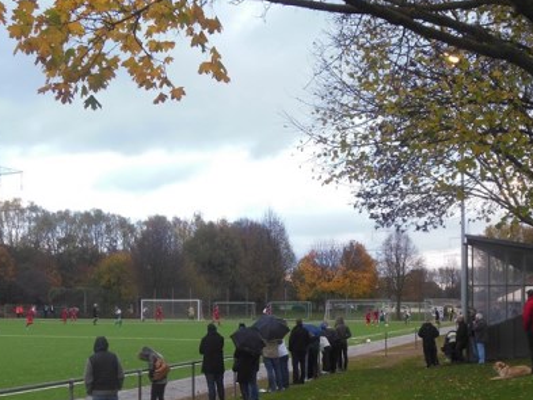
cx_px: 256
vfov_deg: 25.0
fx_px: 893
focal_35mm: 58
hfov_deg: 33.2
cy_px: 294
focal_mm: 6.8
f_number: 3.6
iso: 125
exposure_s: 1/30
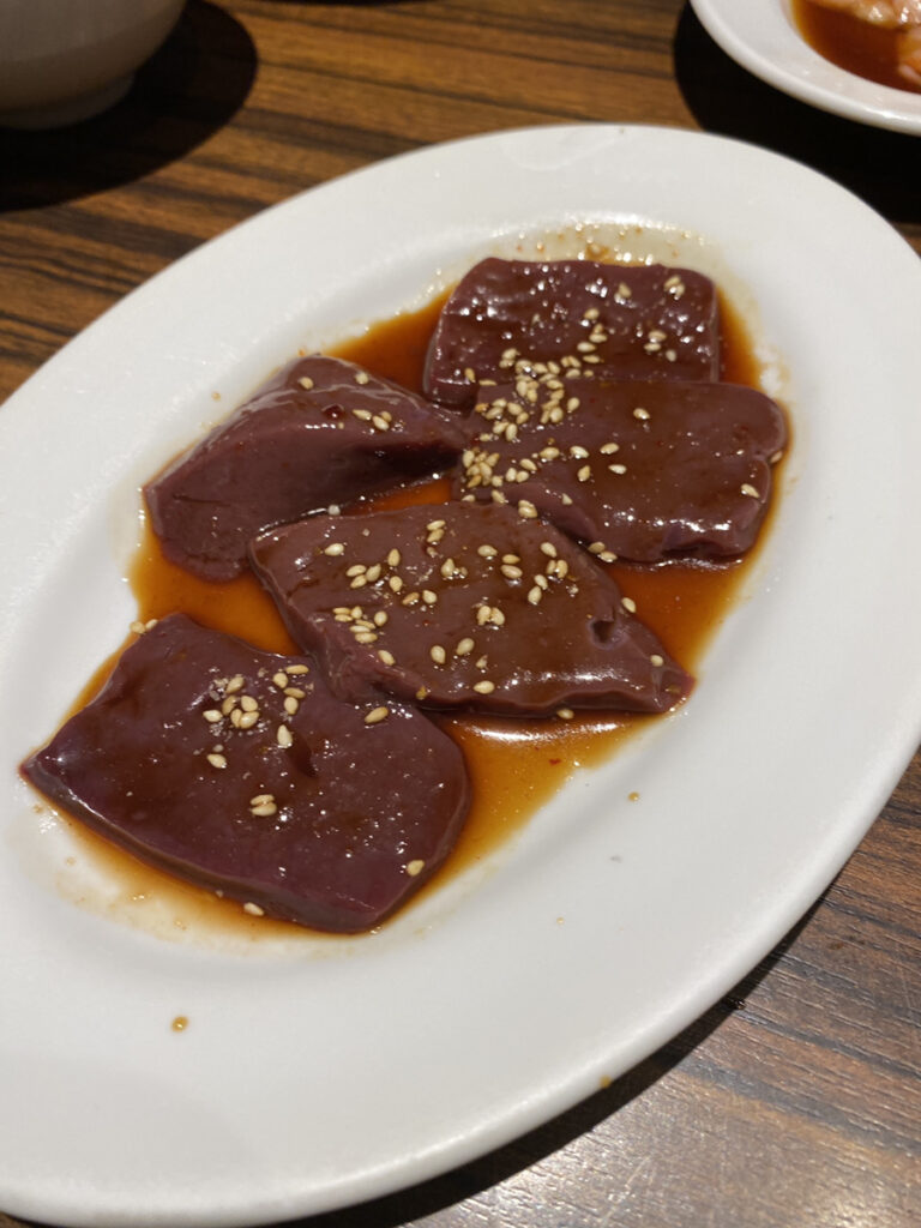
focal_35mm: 26
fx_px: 922
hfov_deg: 53.1
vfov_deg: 67.3
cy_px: 614
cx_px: 460
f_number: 1.8
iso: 100
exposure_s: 1/120
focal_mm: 4.25
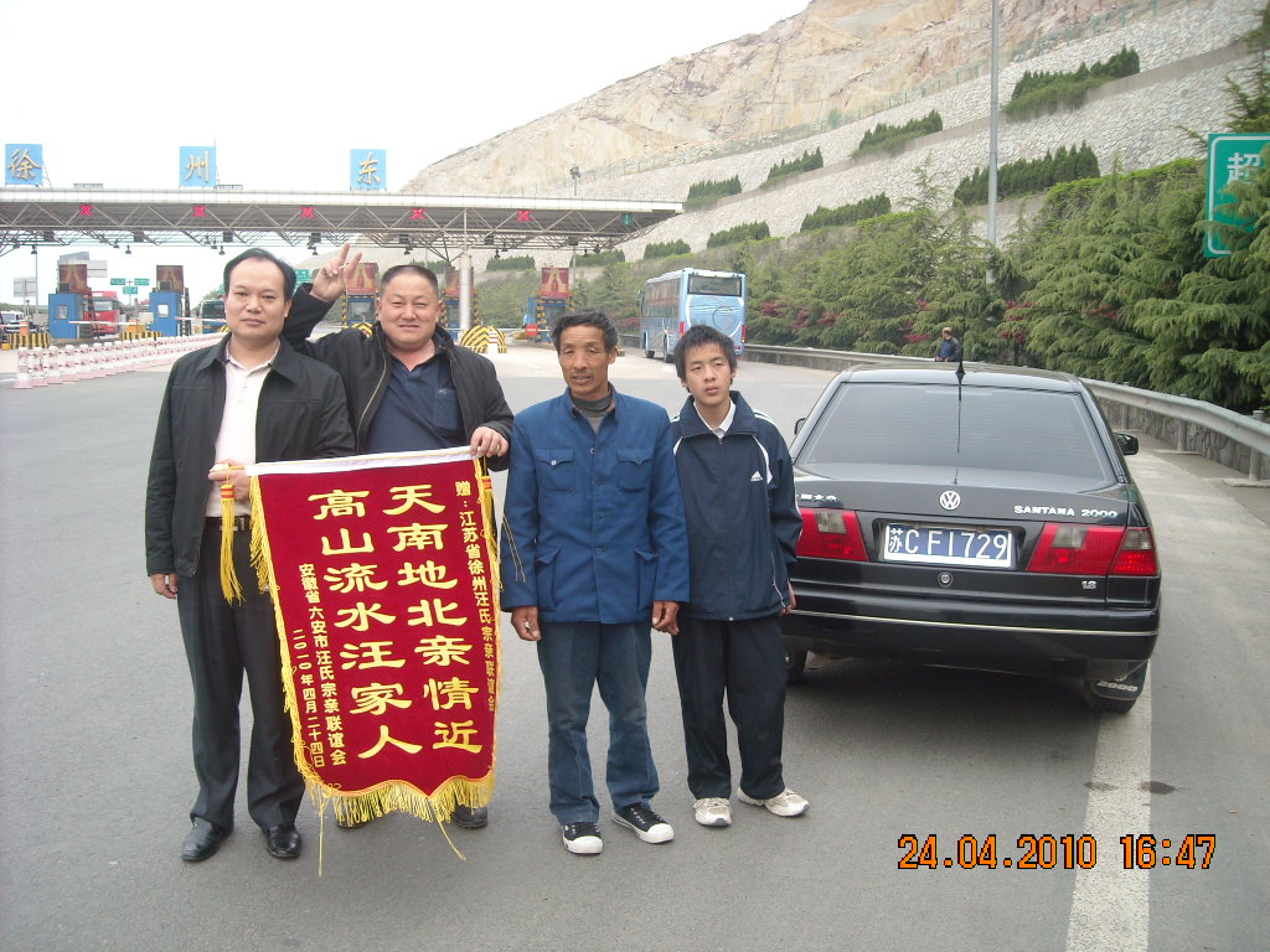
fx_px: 1284
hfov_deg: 52.6
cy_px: 476
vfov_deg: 40.7
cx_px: 635
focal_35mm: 35
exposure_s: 1/176
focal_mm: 5.7
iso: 64
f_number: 2.8
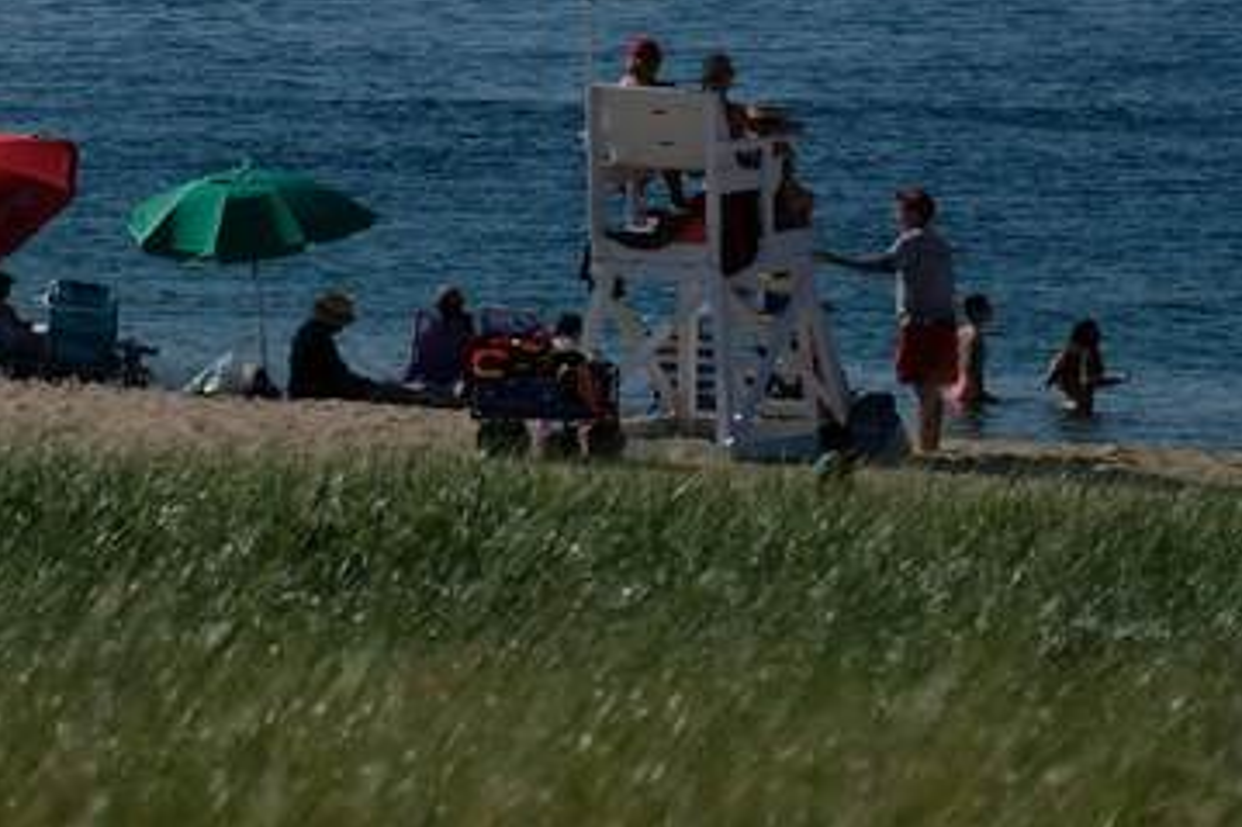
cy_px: -43
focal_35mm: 684
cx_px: -848
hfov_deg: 3.0
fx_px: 23586
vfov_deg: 2.0
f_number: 8
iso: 200
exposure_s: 1/1500
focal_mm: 128
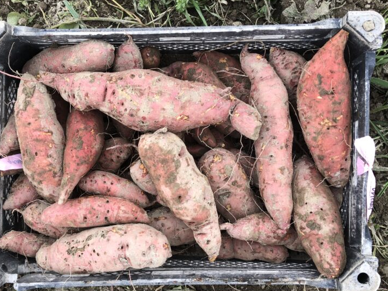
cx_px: 167
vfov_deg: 36.0
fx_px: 448
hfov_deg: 46.7
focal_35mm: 40
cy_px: 154
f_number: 1.8
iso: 20
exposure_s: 1/137
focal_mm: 3.99
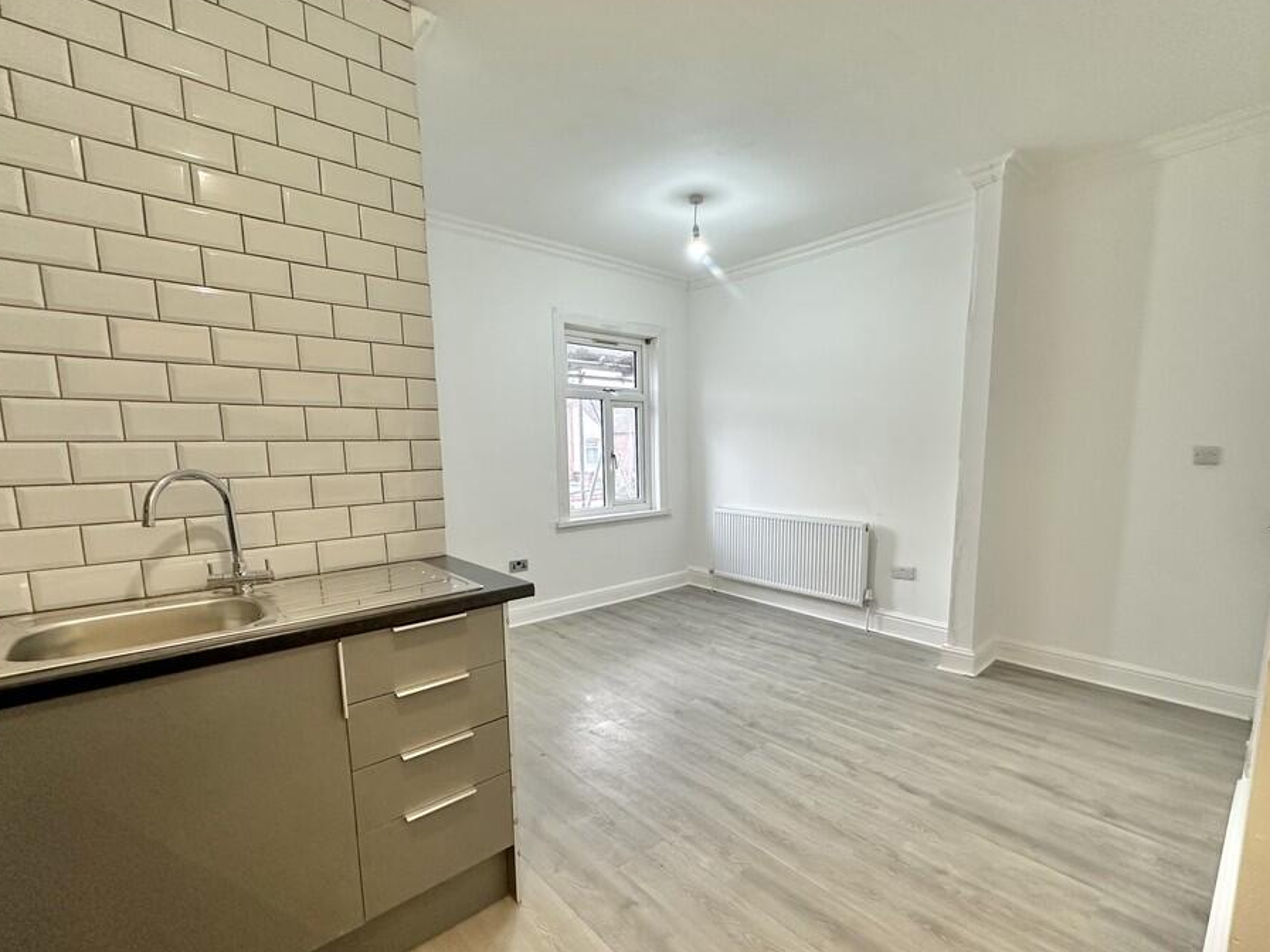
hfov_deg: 94.4
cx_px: 661
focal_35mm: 16
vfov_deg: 77.9
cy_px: 526
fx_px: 587
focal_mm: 2.22
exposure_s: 1/100
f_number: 2.2
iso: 200
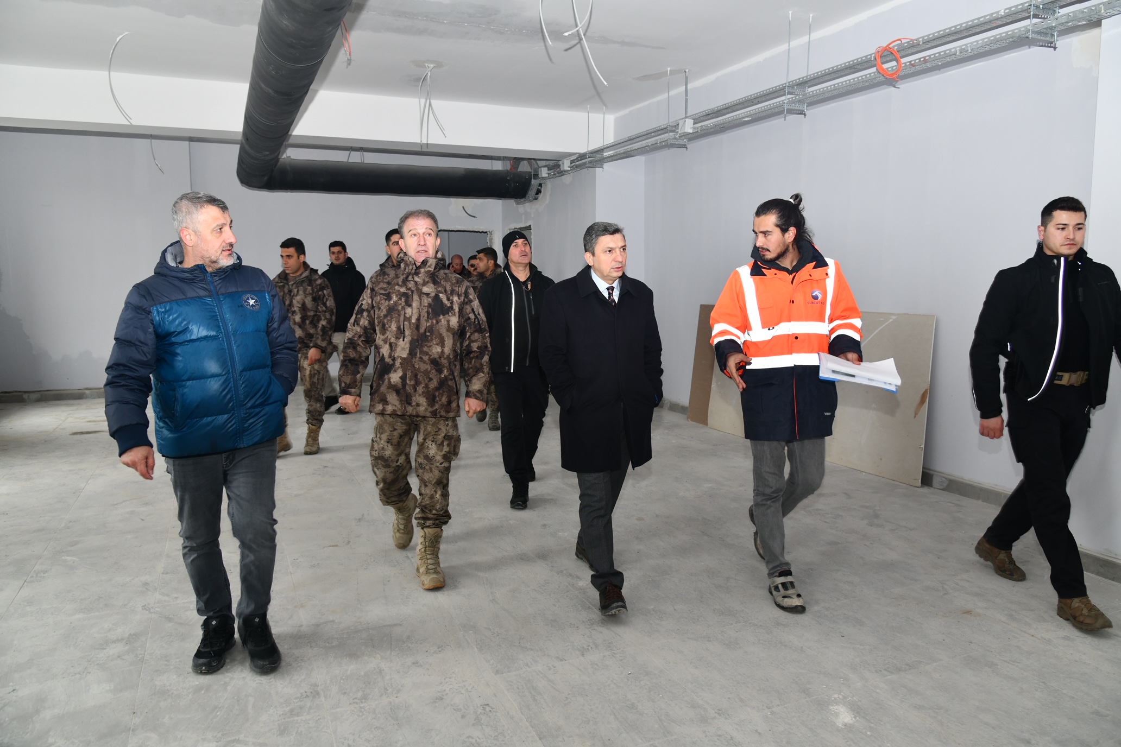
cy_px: 374
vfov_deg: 53.1
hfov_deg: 73.7
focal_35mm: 24
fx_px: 747
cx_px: 560
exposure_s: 1/60
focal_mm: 24
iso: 640
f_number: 6.3
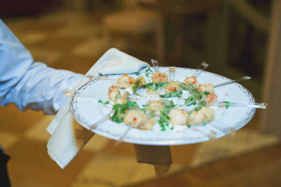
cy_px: 94
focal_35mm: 50
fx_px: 390
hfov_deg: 39.6
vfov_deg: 26.9
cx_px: 140
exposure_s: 1/125
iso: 800
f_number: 2.8
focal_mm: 50
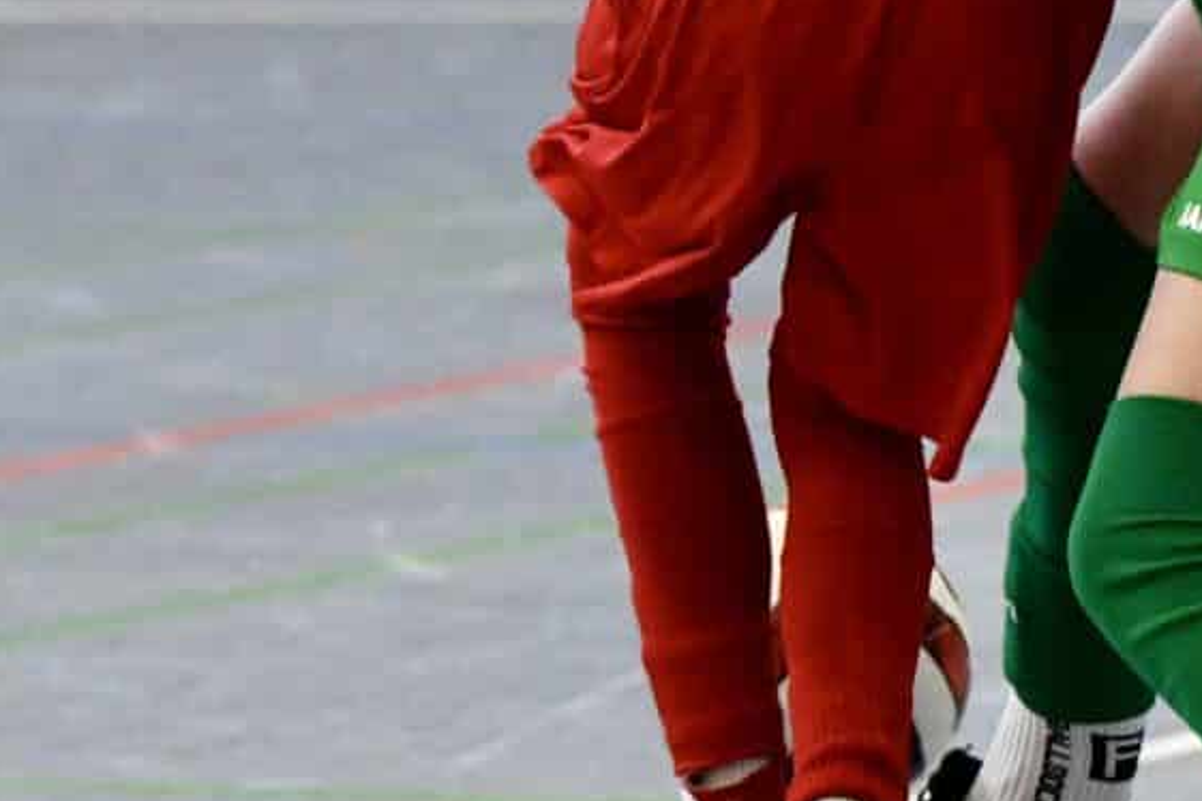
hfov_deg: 4.5
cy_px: -91
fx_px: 15224
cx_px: 606
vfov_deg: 3.0
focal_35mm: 456
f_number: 2.8
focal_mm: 125
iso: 5000
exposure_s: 1/1250
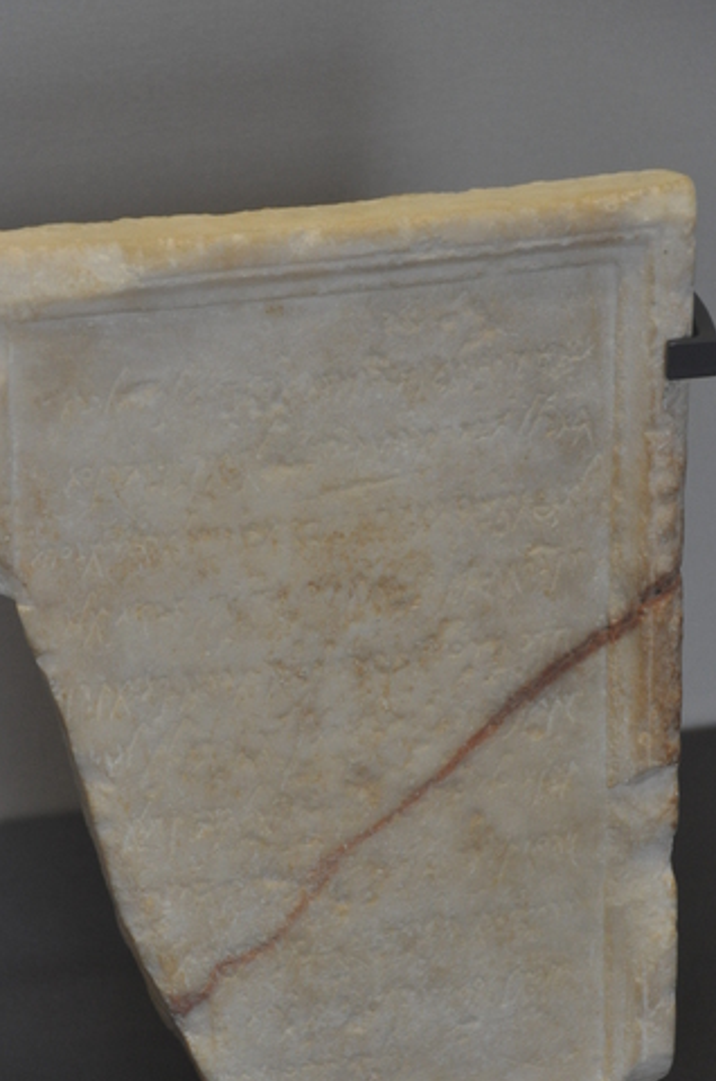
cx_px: 260
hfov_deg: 7.0
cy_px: 691
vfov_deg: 10.5
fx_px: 5893
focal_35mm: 197
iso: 800
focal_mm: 95
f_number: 5.3
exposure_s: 1/125
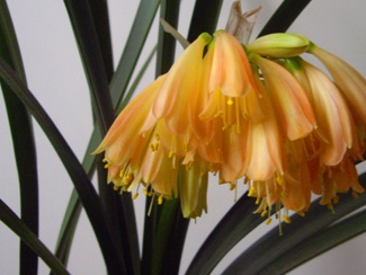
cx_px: 239
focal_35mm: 61
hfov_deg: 31.5
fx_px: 645
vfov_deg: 24.0
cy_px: 127
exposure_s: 1/15
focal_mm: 7.9
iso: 200
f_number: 2.8
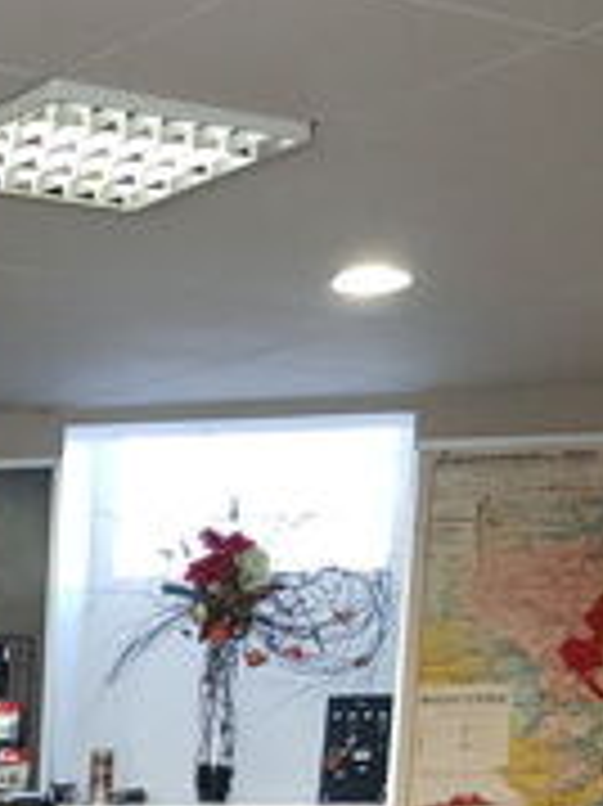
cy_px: 1351
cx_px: -284
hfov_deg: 14.8
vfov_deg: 17.8
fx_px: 2163
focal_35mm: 93
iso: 160
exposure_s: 1/50
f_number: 1.7
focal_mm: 4.2
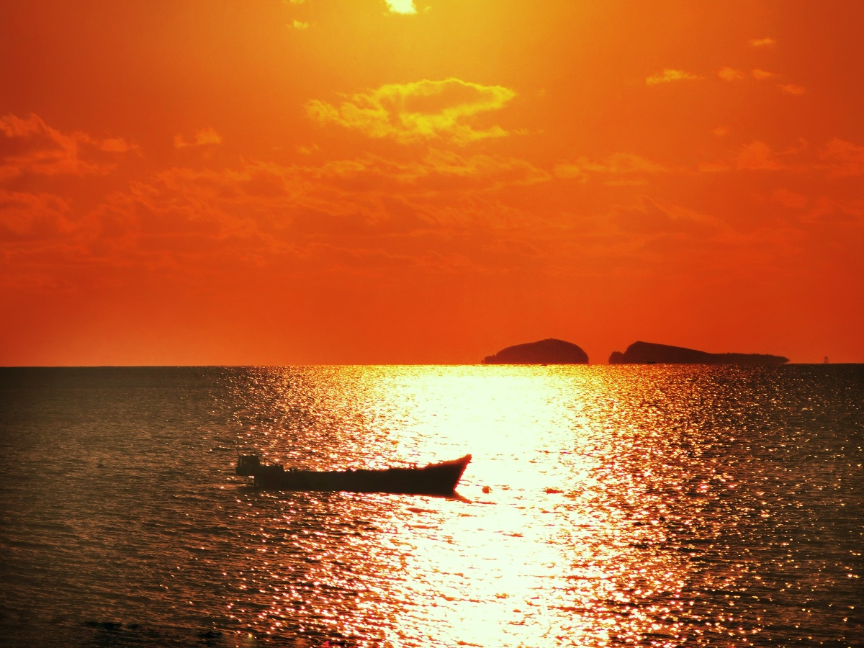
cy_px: 324
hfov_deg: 14.6
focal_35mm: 135
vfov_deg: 11.0
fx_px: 3370
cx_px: 432
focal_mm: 14.46
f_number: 3.4
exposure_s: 1/15625
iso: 50
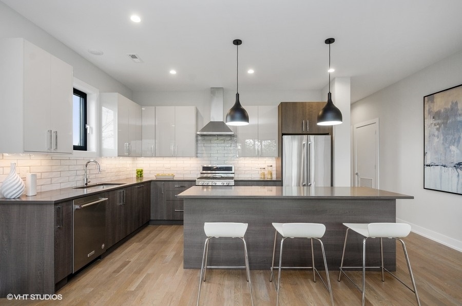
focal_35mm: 18
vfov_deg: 67.1
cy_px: 153
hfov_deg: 90.1
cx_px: 231
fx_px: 231
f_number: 8
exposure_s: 1/20
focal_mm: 12
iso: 200
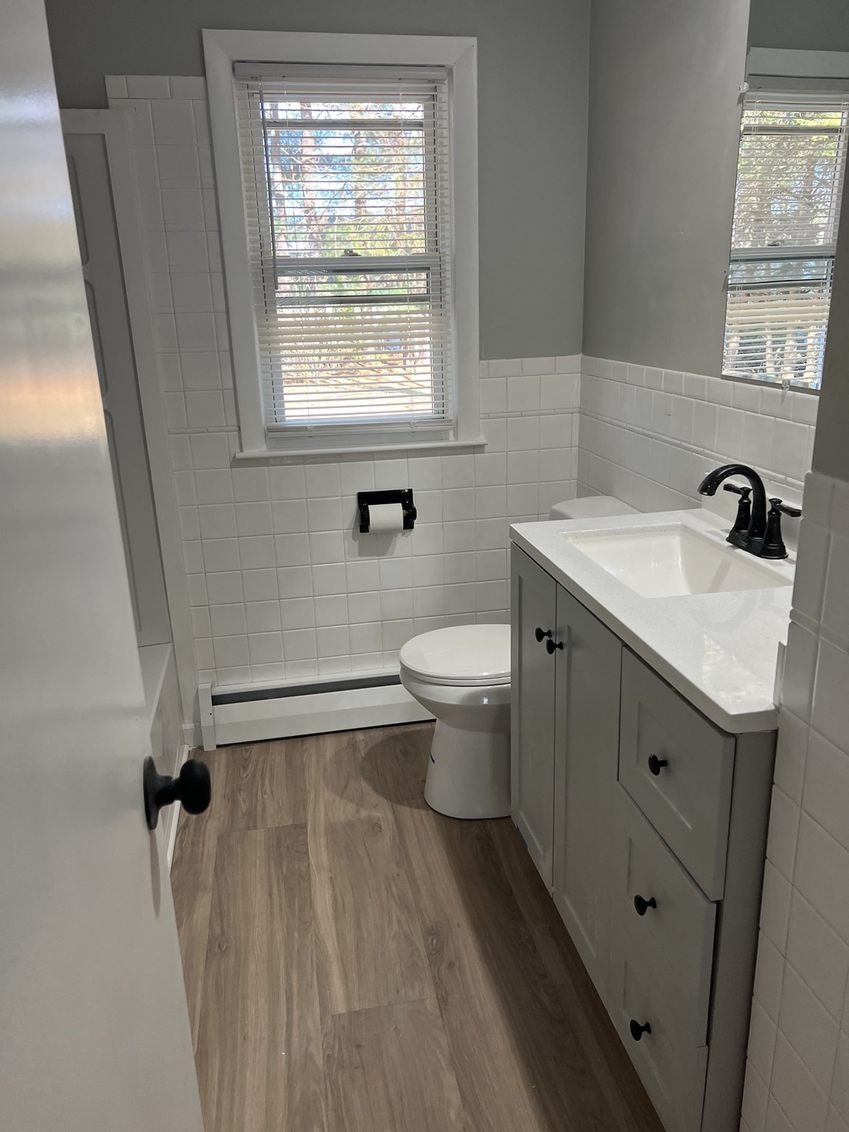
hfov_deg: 53.1
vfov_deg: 67.3
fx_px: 850
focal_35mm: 26
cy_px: 566
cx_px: 424
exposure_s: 1/120
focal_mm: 5.7
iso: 125
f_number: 1.5
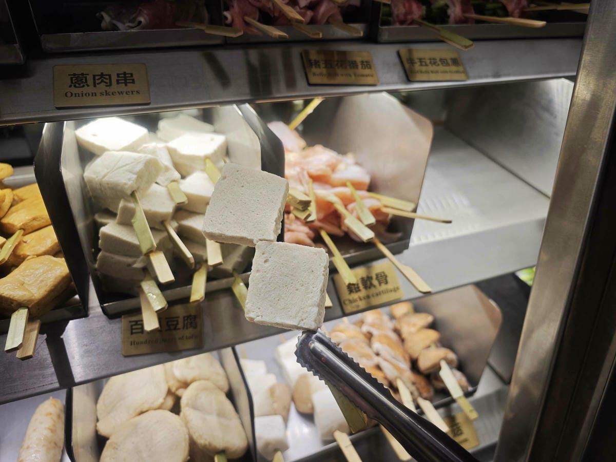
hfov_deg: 73.9
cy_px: 231
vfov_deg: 58.9
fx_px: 409
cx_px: 308
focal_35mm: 23
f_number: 2
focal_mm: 8.72
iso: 50
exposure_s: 1/120
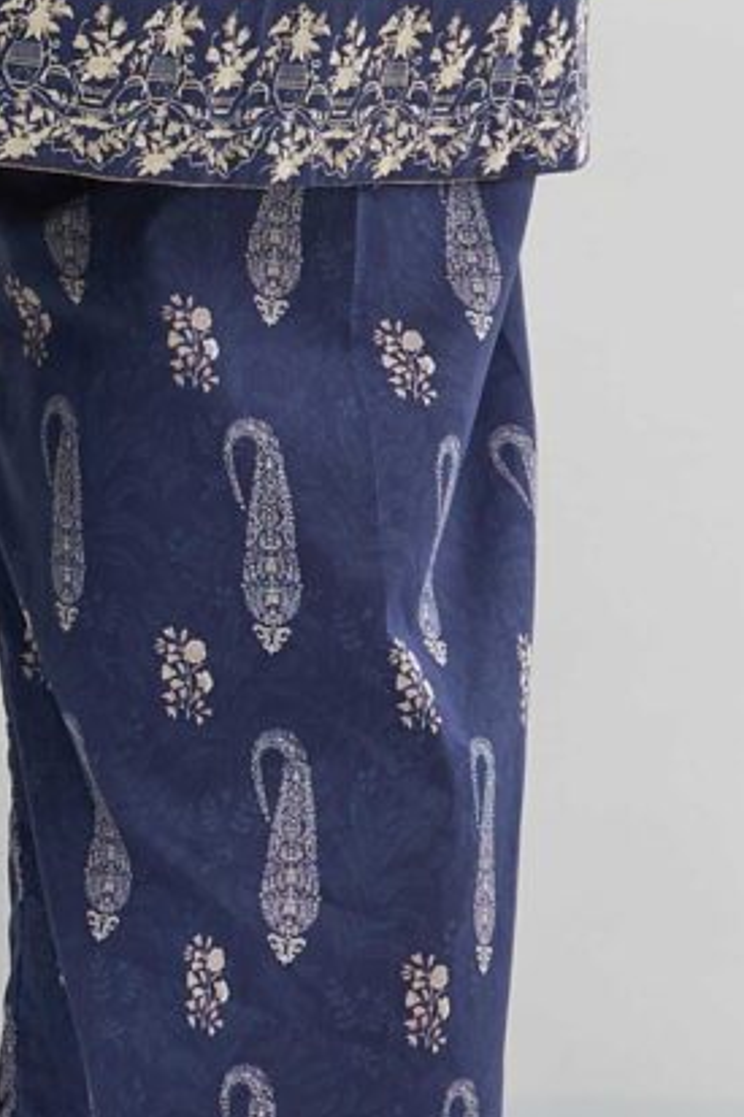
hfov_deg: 3.7
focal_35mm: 367
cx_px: -507
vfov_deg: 5.6
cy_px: -646
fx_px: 11393
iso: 160
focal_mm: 59.2
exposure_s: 1/125
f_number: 2.8
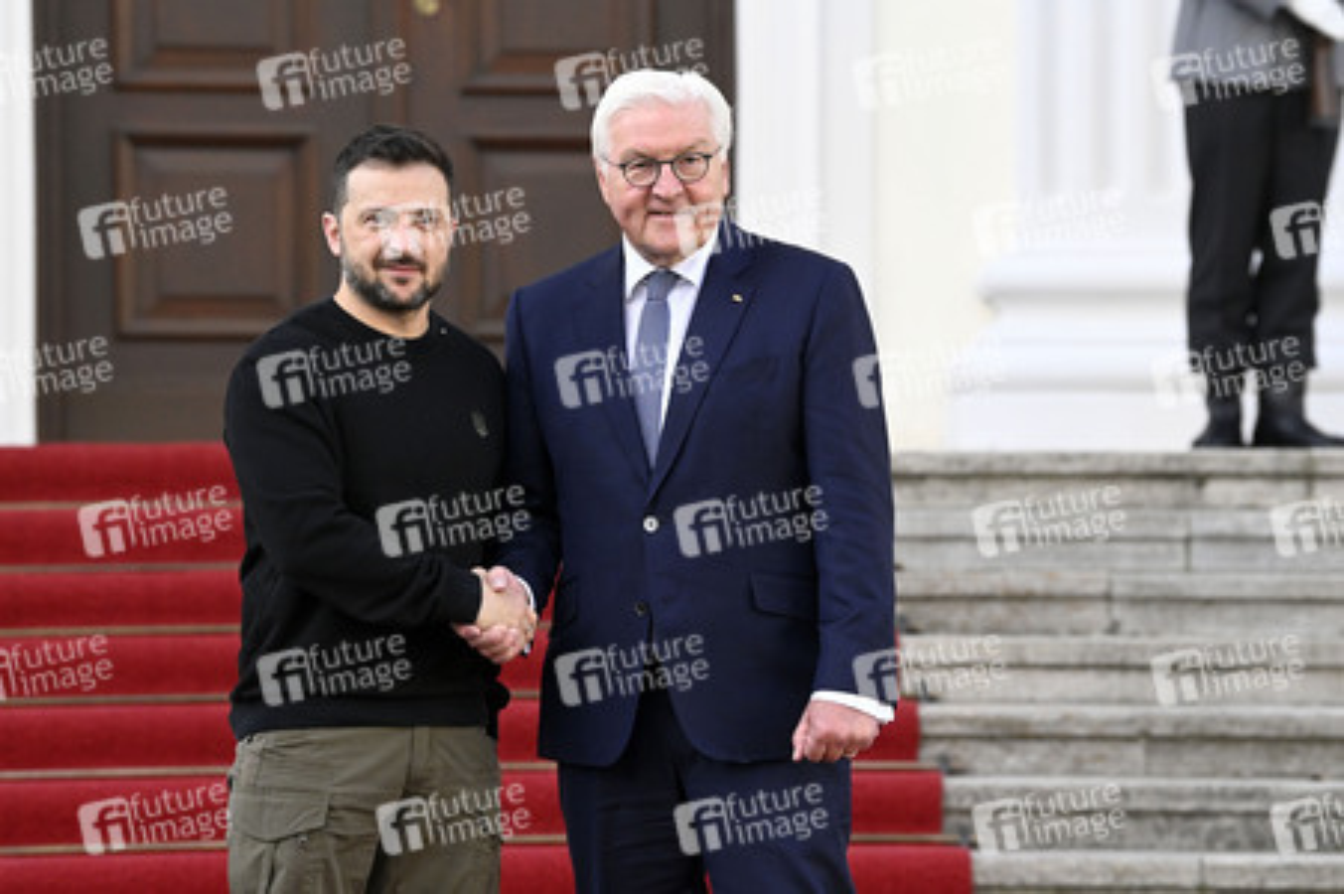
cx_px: 672
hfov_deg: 11.1
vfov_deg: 7.4
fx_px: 6901
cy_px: 447
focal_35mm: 185
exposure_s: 1/2500
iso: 5000
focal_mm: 185
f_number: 5.6
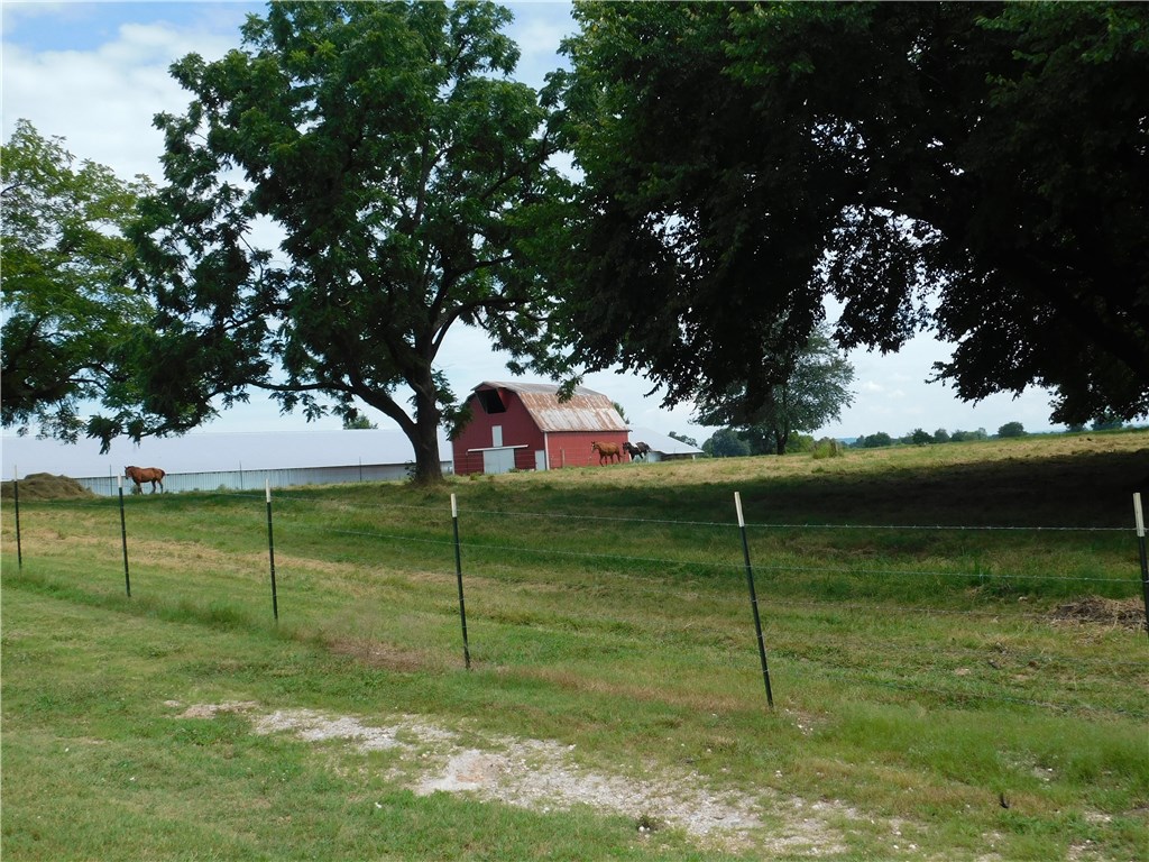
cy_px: 431
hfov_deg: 51.4
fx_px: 1195
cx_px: 574
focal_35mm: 36
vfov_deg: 39.7
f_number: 3.5
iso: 125
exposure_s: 1/1250
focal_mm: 6.3
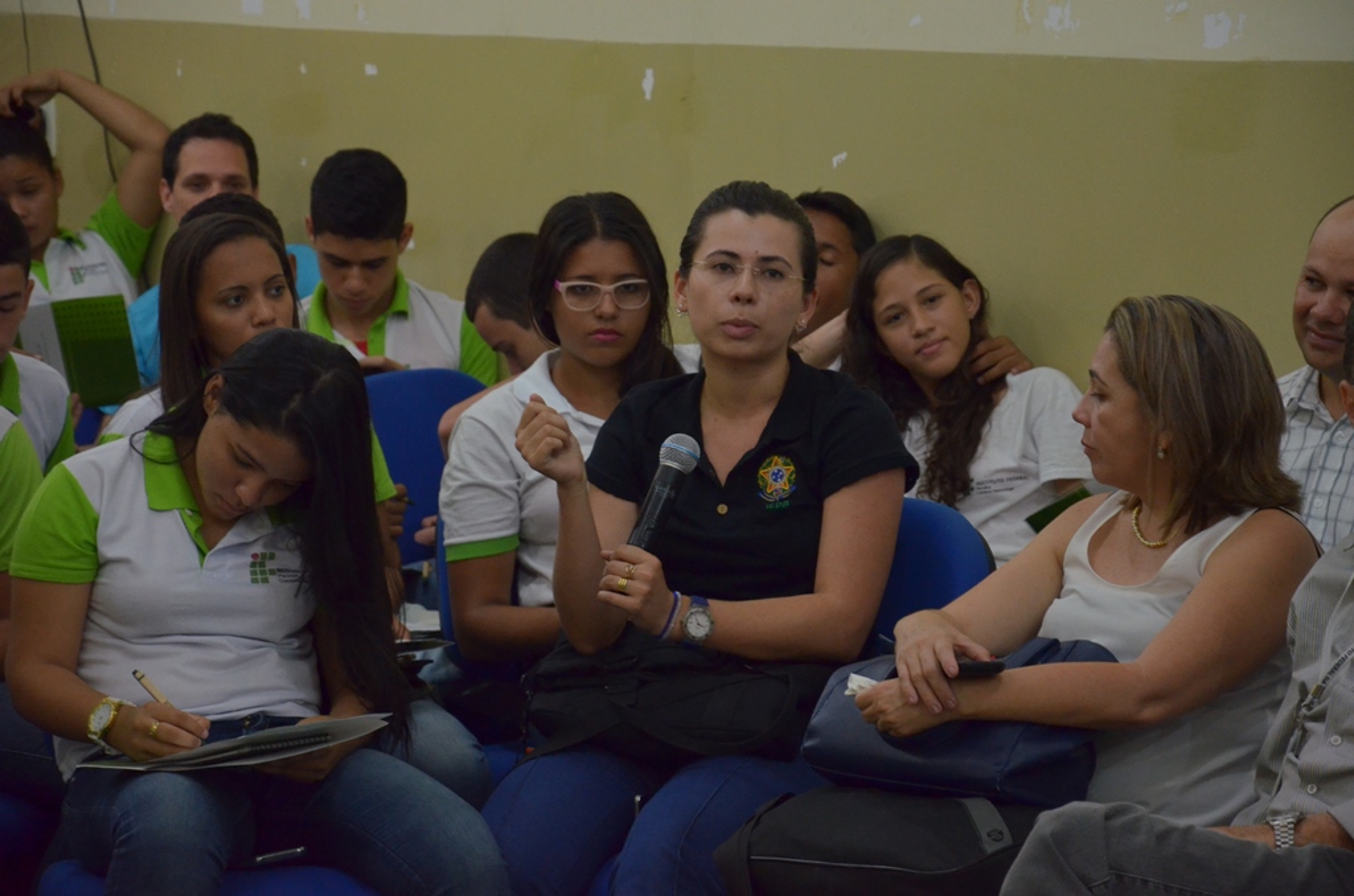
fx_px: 5911
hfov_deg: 13.1
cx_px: 677
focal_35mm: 158
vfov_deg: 8.7
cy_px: 448
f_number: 5.6
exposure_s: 1/50
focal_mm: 105
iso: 2000
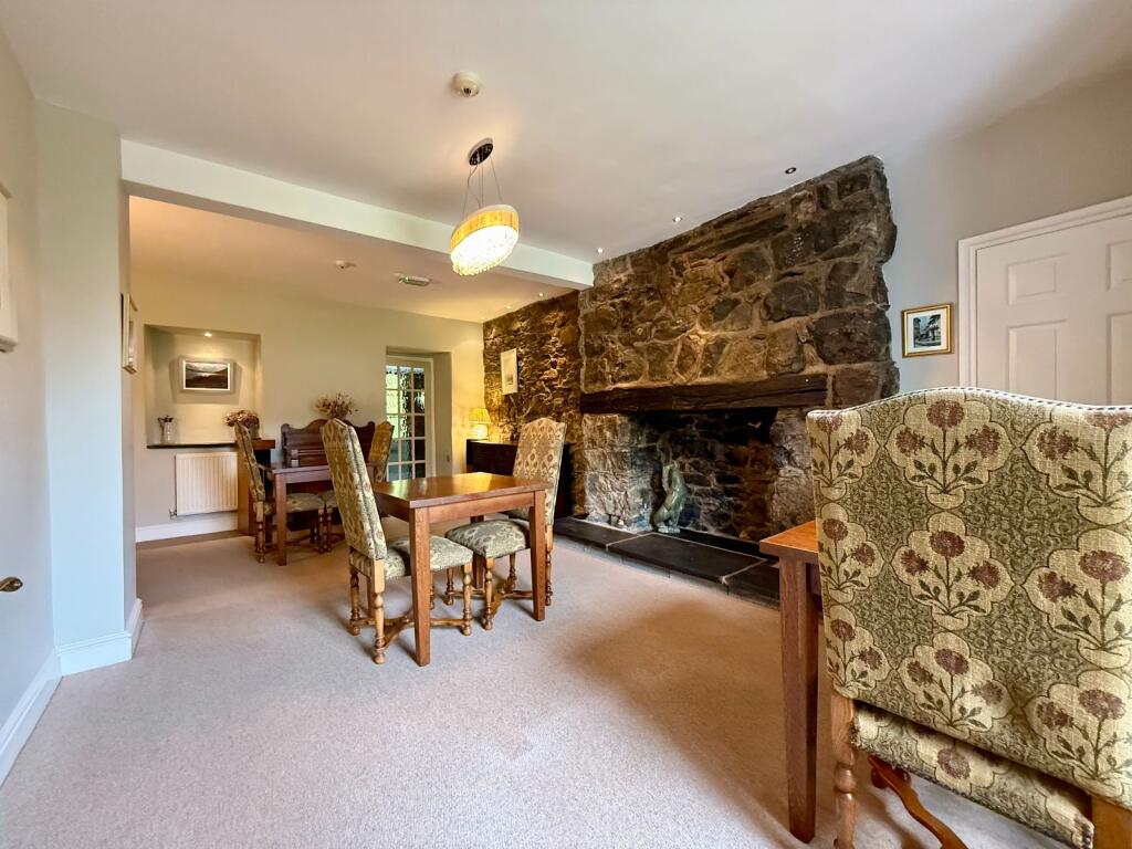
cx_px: 566
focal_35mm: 14
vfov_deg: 85.7
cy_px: 424
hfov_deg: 102.1
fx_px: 458
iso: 640
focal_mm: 2.22
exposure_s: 1/50
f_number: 2.2
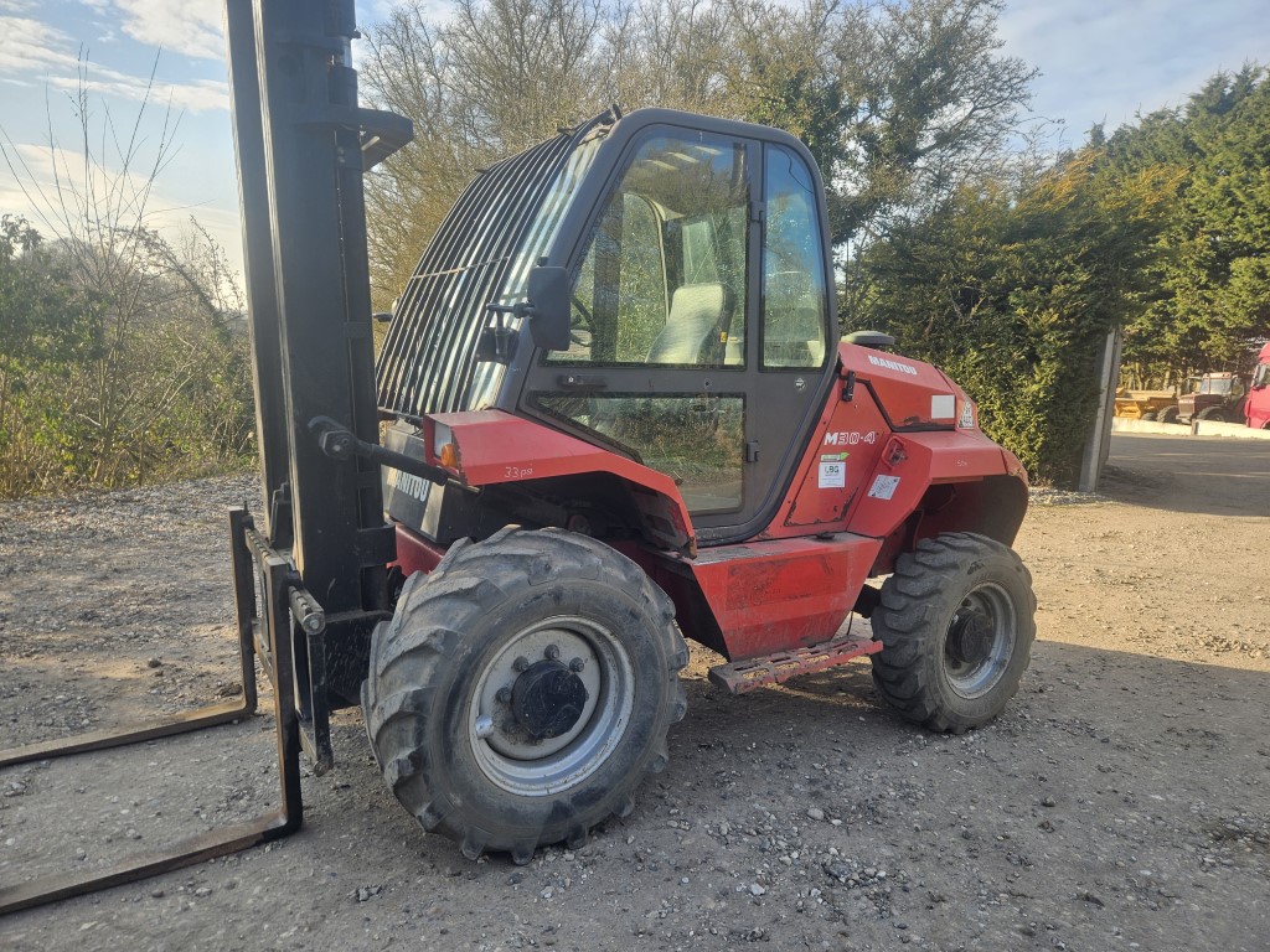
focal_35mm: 23
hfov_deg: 73.9
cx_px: 635
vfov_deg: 58.9
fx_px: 844
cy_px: 476
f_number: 1.8
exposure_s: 1/348
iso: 25
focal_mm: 5.4
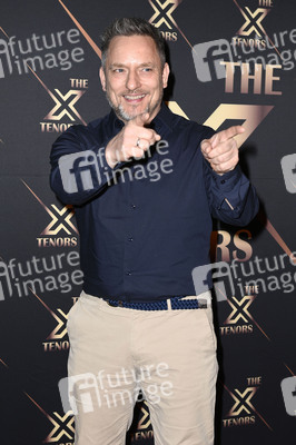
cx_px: 148
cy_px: 222
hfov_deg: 19.4
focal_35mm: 70
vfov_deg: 28.9
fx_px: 865
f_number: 6.3
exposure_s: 1/250
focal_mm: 70
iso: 200
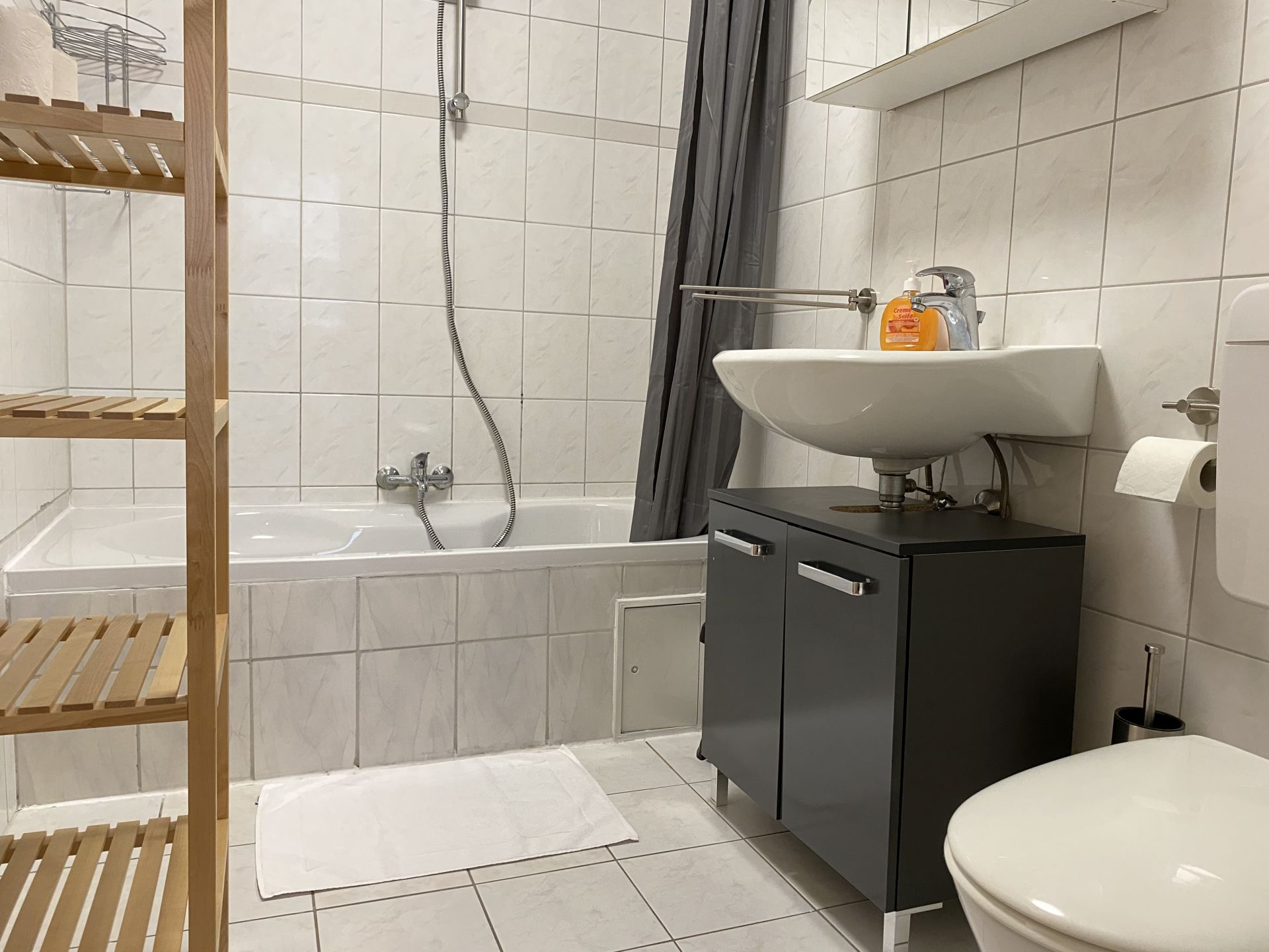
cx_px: 634
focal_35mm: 26
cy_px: 476
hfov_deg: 67.3
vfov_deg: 53.1
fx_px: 953
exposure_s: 1/50
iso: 320
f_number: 1.8
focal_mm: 4.25
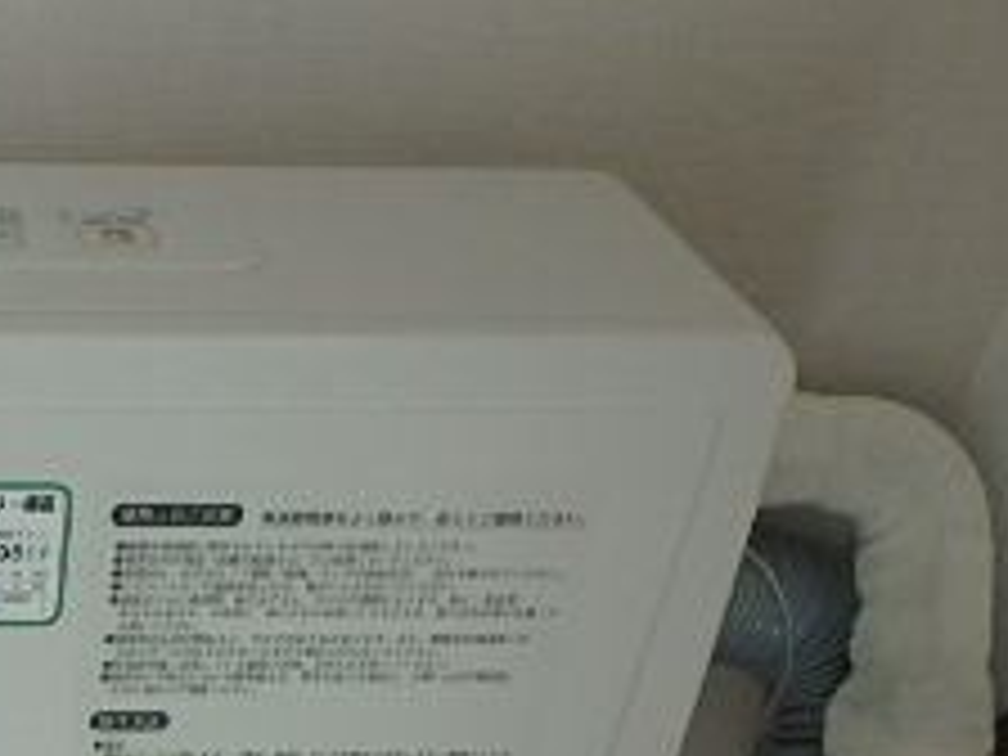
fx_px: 1747
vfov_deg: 22.4
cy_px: 922
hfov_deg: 28.1
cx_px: -207
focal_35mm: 60
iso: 125
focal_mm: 3.7
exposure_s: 1/125
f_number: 3.5
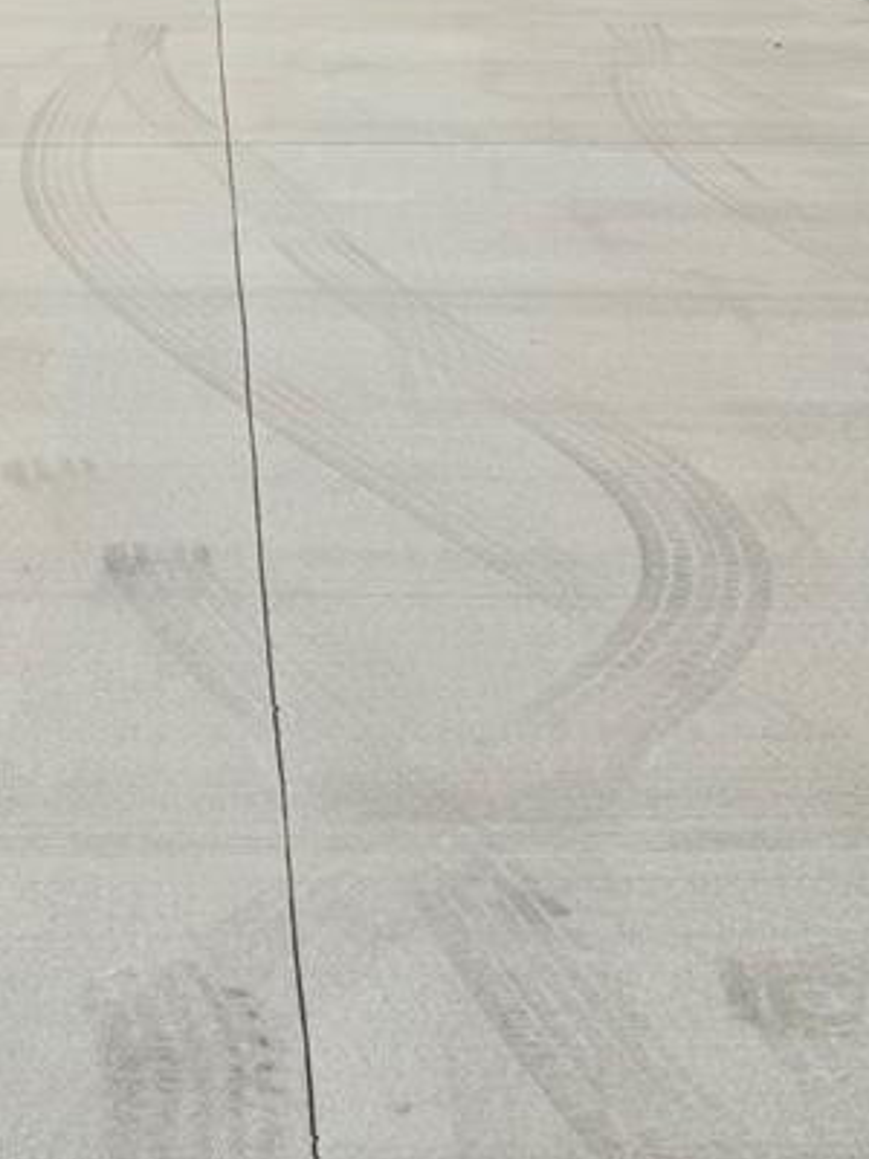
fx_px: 2410
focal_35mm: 72
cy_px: -209
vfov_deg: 24.6
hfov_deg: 20.1
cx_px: 96
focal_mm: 6.76
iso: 80
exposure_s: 1/10417
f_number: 1.78
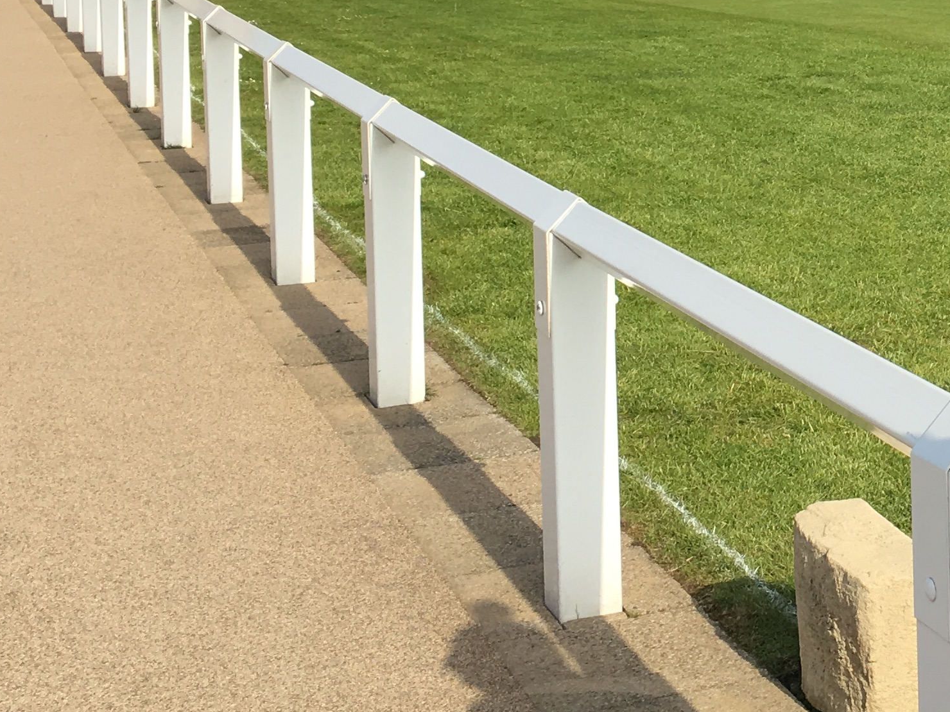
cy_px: 30
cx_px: 1091
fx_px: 2168
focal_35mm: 79
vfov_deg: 18.3
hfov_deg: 23.0
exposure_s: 1/1570
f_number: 2.2
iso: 25
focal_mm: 4.15
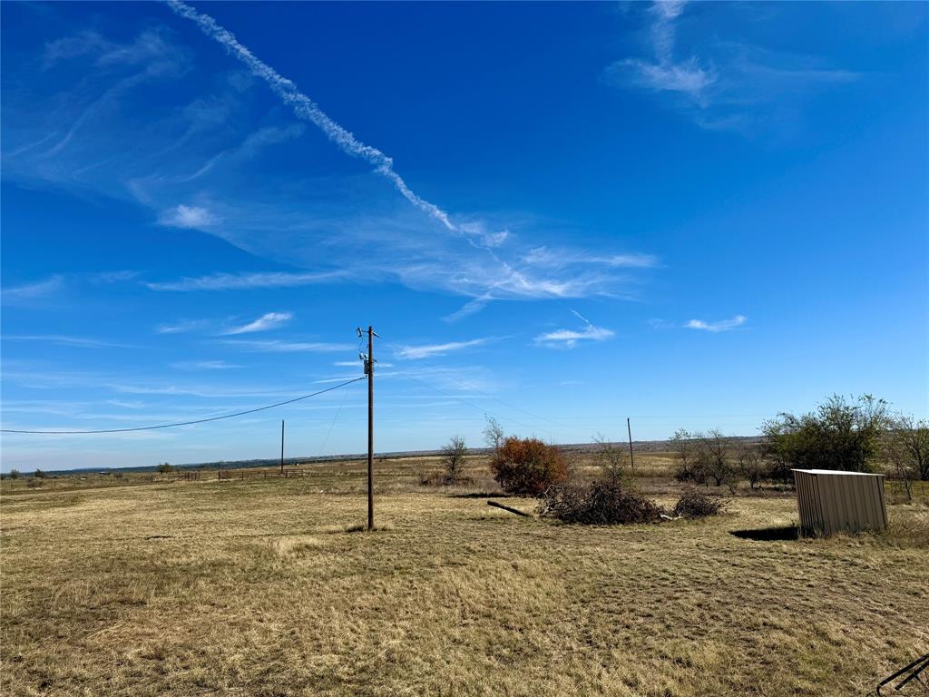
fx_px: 644
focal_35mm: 24
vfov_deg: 56.8
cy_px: 348
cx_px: 464
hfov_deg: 71.6
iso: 80
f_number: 1.78
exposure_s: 1/7092
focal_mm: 6.76
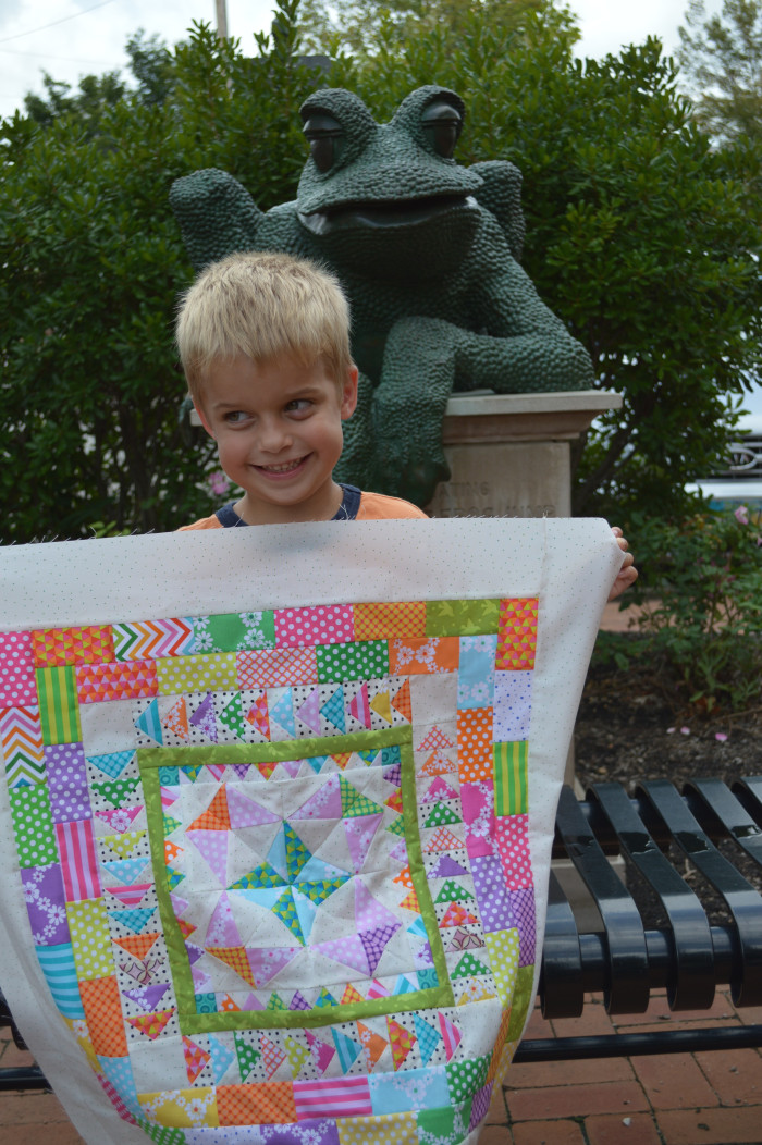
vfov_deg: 43.6
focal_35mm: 45
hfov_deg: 29.8
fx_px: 1431
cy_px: 572
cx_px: 381
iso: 100
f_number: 4.5
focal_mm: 30
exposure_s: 1/400
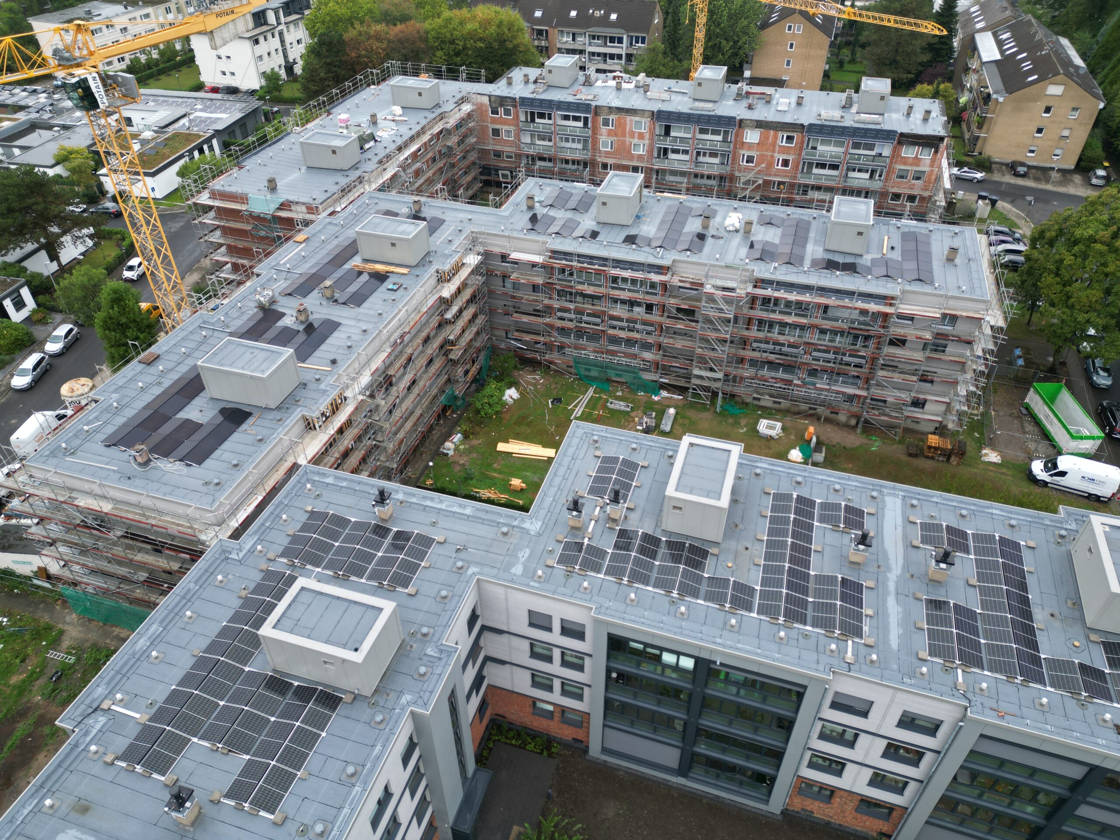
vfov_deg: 56.8
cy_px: 420
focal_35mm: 24
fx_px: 777
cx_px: 560
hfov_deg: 71.6
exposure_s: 1/320
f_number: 1.7
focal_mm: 6.72
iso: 110
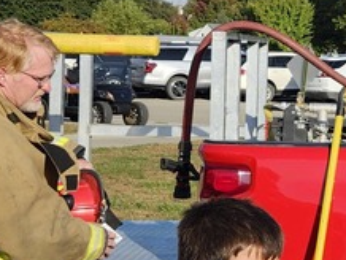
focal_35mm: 108
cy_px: 55
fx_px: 1081
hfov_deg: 16.8
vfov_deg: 13.7
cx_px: 487
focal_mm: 5.54
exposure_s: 1/1789
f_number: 1.8
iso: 25
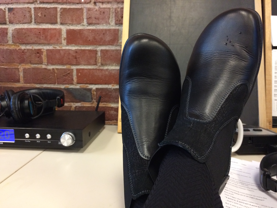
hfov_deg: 61.7
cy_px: 104
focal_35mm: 29
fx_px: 232
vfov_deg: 48.2
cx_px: 138
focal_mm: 4.15
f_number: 2.2
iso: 320
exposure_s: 1/30
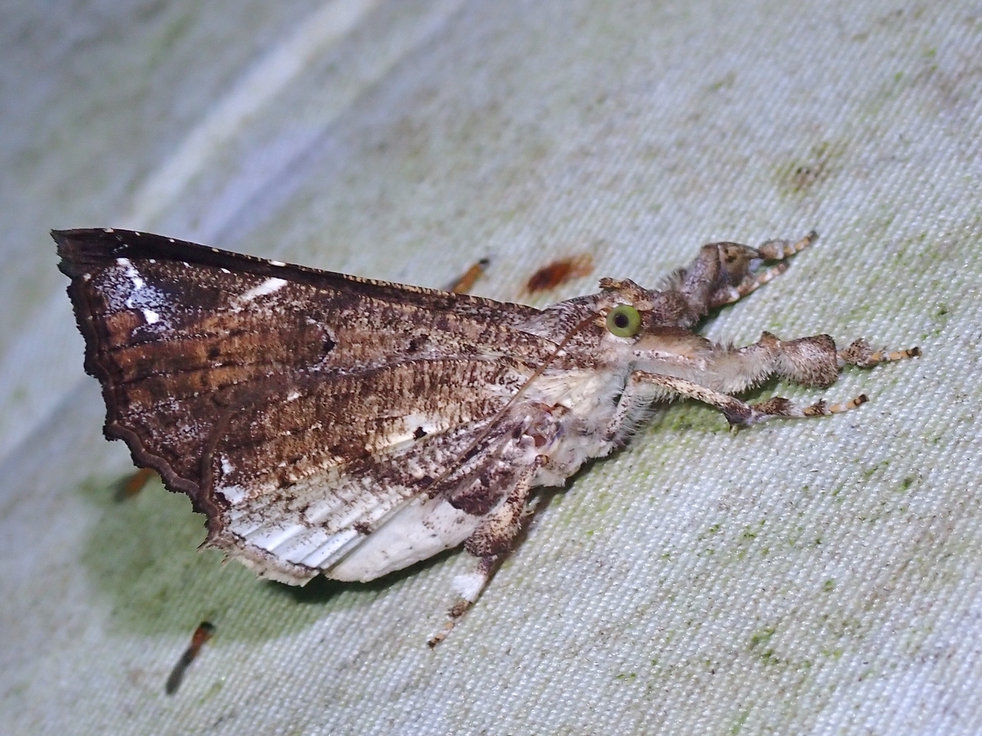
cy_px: 368
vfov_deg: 14.8
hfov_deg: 19.6
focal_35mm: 100
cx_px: 491
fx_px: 2837
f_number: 6.3
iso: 200
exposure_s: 1/320
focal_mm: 18
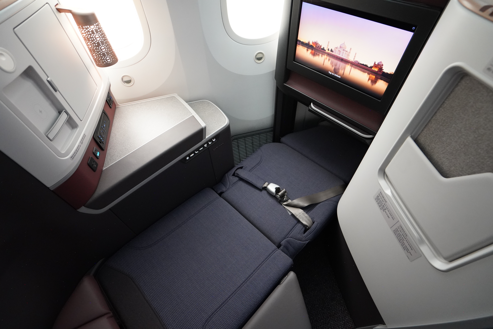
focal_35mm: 16
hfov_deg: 96.7
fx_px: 219
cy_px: 164
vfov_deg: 73.7
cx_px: 246
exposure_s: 1/160
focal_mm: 16
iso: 6400
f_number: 4
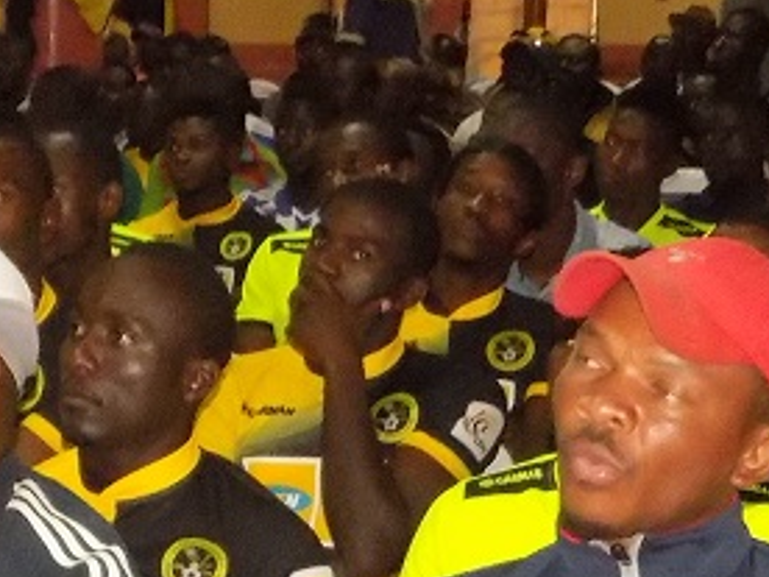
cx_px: 14
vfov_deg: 11.1
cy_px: 981
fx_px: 2799
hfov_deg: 15.4
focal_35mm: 126
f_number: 3.2
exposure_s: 1/30
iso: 640
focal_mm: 4.8
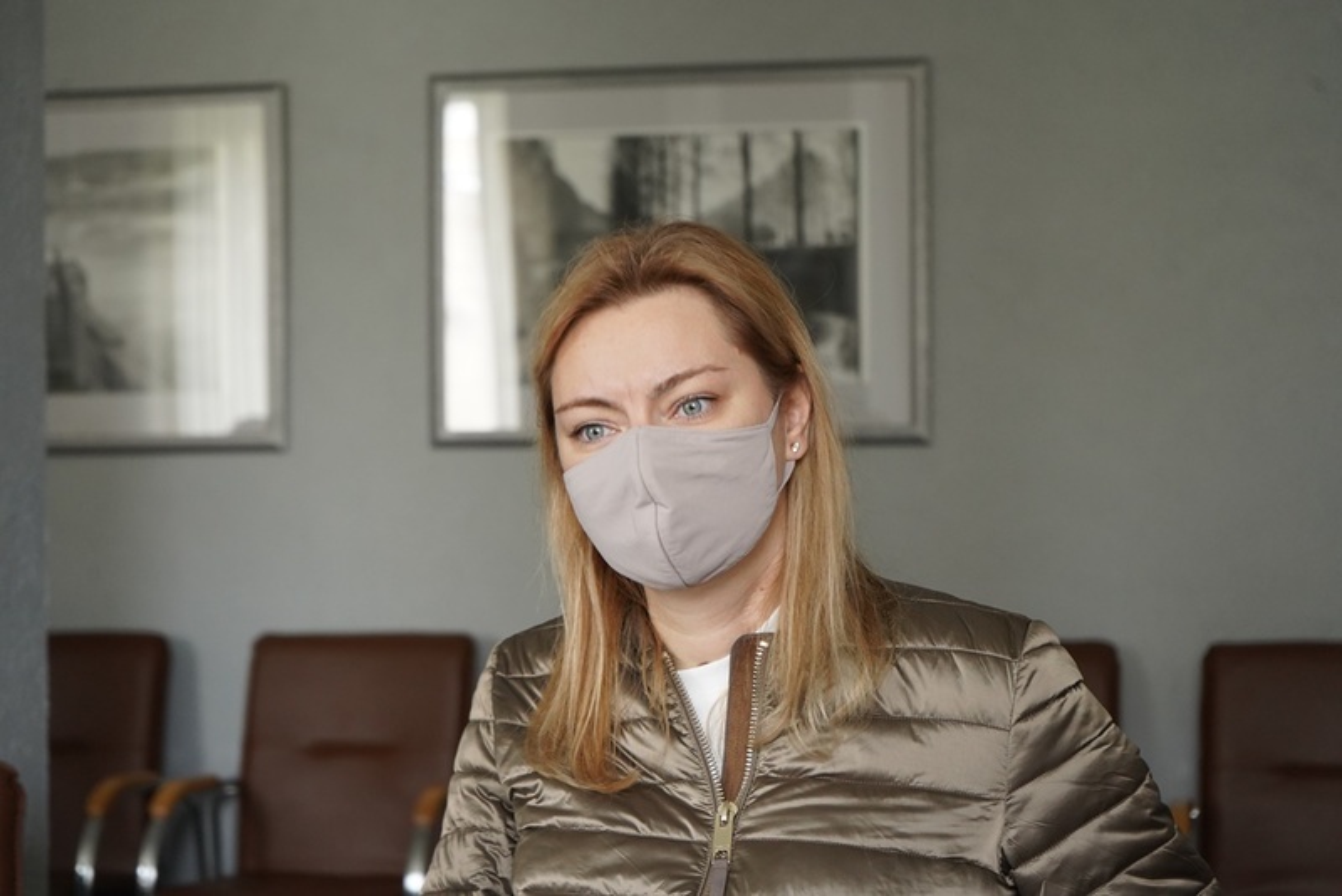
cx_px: 671
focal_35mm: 70
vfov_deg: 19.5
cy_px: 448
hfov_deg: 28.8
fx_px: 2610
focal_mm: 70
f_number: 5.6
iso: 2500
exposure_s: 1/100
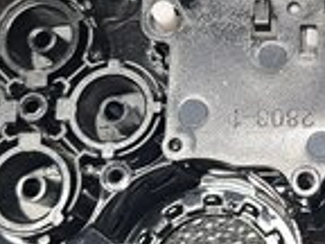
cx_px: 370
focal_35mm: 103
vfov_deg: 14.2
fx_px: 967
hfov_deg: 18.3
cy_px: 27
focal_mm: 4.65
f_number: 1.8
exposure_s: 1/33
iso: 125
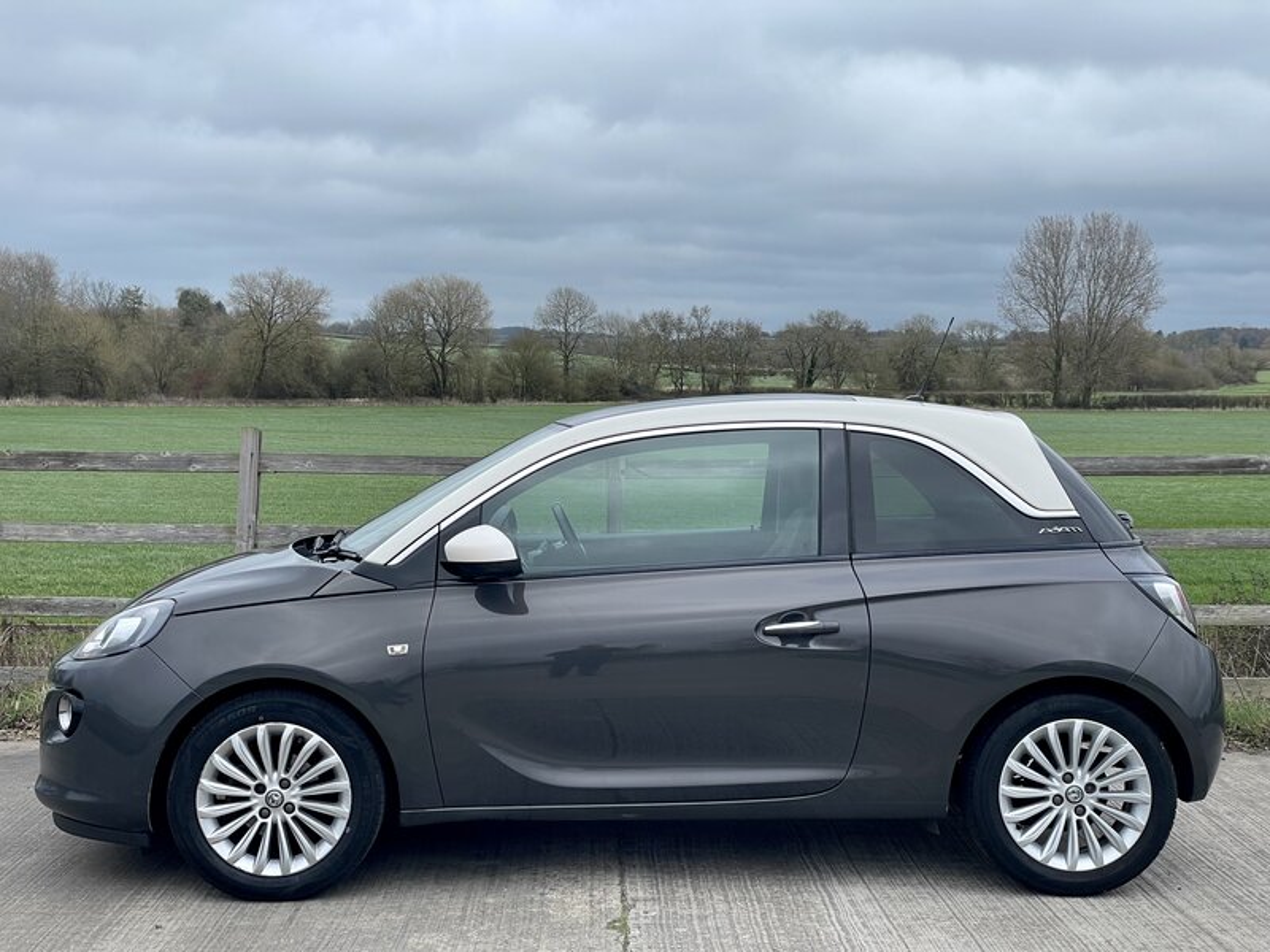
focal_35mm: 52
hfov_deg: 36.8
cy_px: 476
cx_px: 635
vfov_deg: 28.0
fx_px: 1908
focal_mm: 6
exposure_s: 1/311
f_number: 2
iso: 25
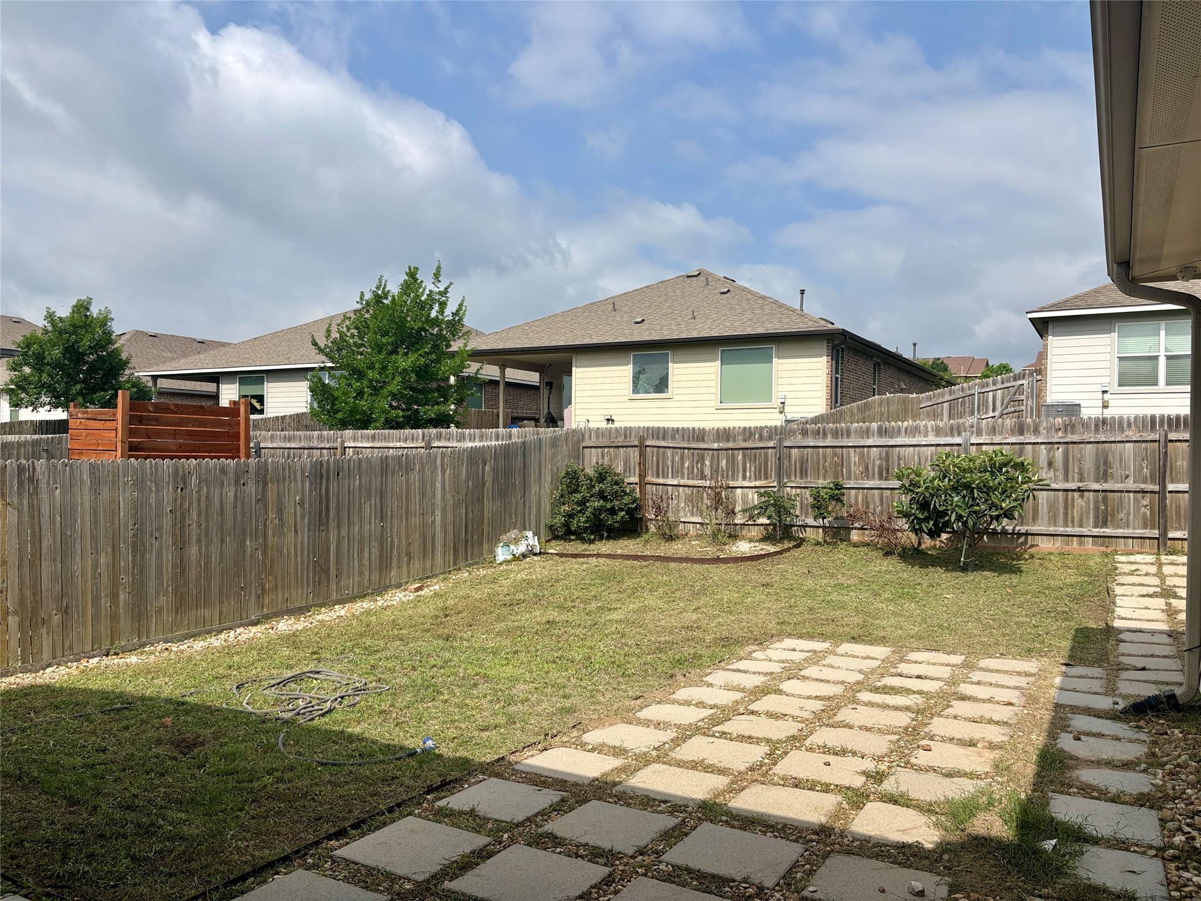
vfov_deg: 53.1
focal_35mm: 26
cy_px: 450
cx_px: 600
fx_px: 902
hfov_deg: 67.3
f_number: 1.6
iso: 50
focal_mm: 5.96
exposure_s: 1/4329
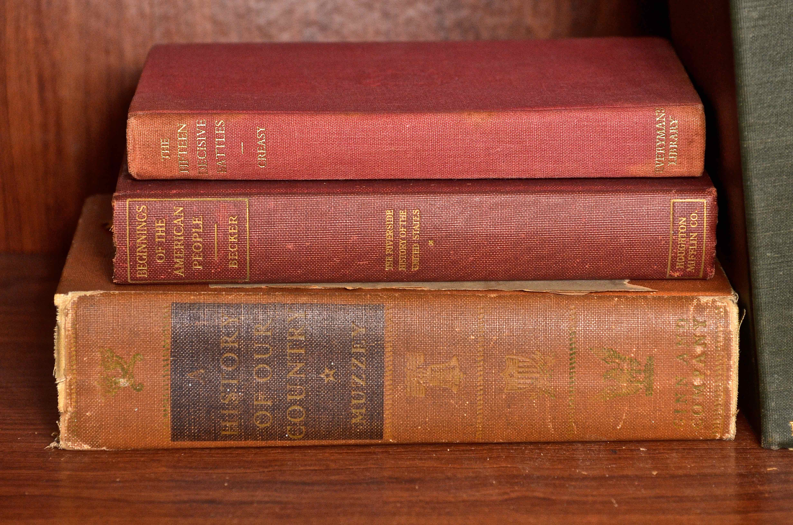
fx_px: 2803
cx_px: 396
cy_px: 262
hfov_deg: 16.1
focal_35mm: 128
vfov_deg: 10.7
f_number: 6.3
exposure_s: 1/160
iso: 800
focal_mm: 85
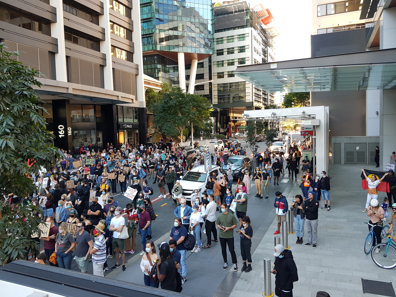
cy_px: 148
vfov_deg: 53.1
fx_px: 297
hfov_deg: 67.3
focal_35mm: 26
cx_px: 198
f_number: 1.7
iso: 64
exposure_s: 1/100
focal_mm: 4.3
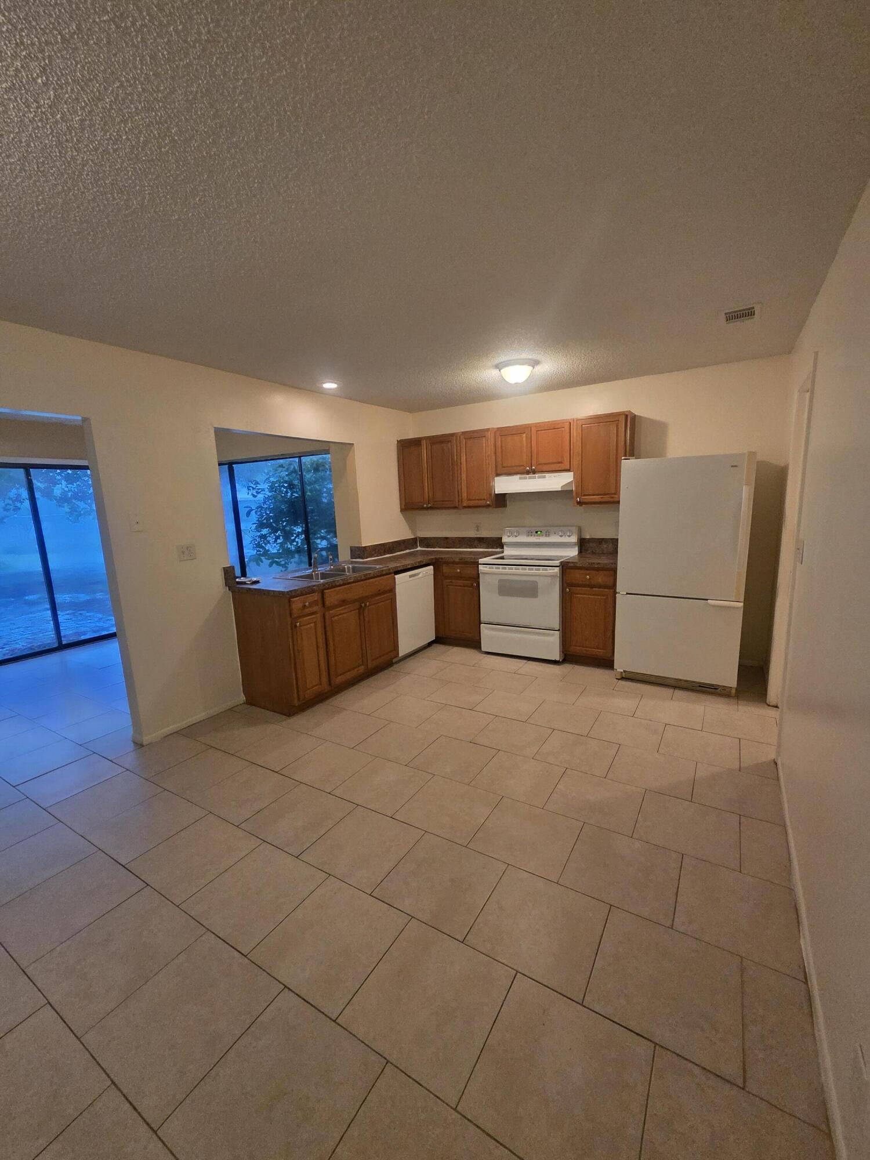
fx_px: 436
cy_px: 580
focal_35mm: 13
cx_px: 435
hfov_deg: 89.9
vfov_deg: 106.2
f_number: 2.2
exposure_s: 1/60
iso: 800
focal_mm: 2.2
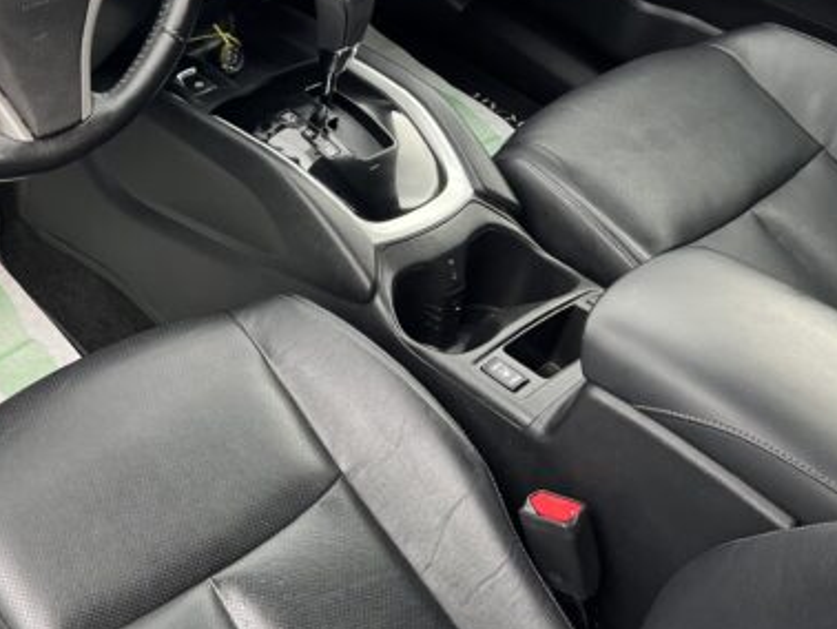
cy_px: 171
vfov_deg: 26.3
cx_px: 49
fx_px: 1331
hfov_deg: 32.7
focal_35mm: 55
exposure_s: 1/121
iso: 100
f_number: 1.5
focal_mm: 5.7
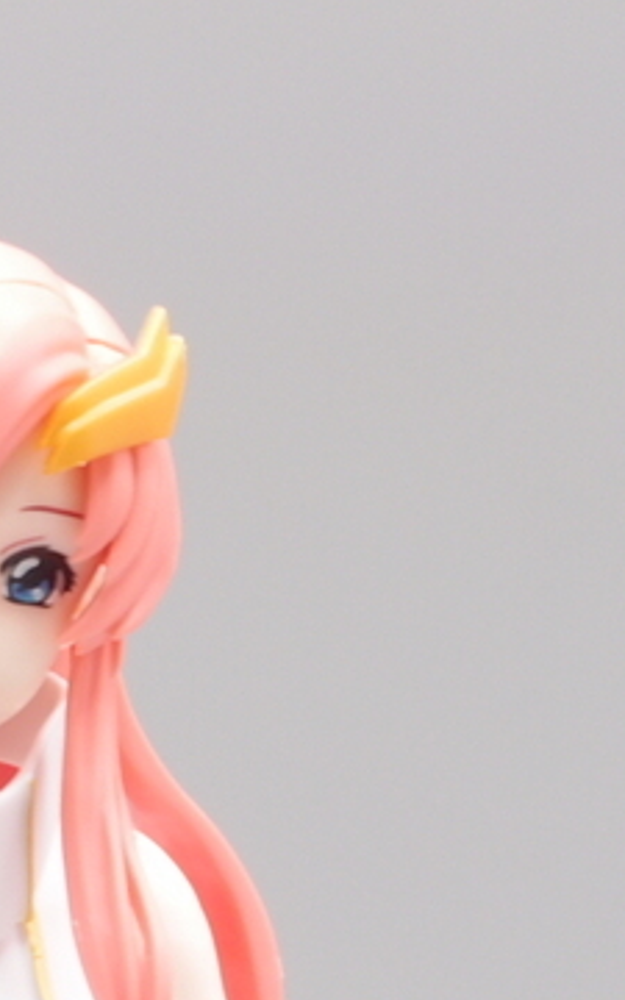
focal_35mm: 264
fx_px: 7195
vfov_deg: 7.9
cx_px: -22
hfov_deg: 5.0
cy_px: 686
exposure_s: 1/5
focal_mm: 24
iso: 100
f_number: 8
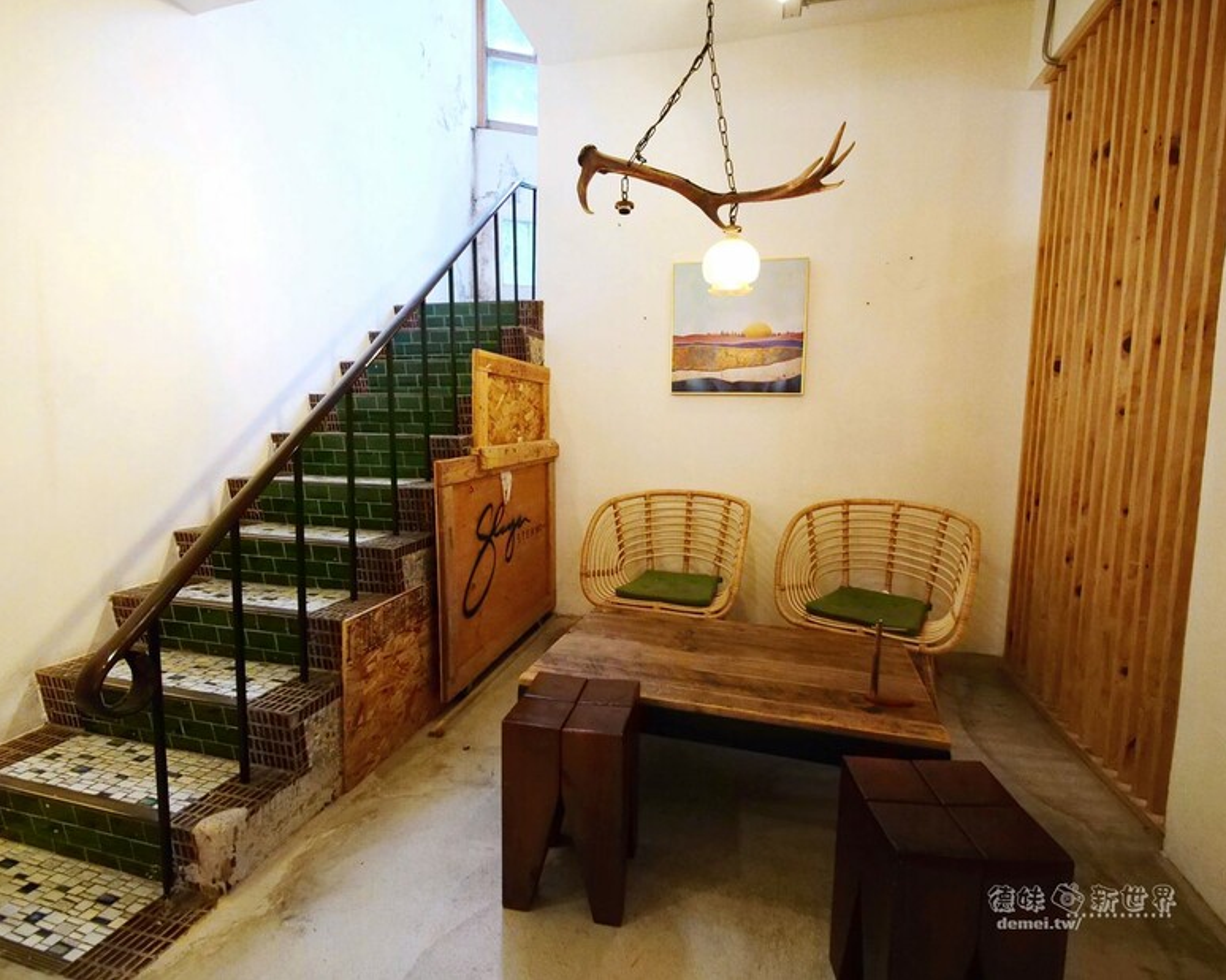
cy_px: 477
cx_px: 584
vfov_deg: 84.0
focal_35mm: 15
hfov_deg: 96.7
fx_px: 544
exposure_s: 1/60
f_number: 4
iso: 3200
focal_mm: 7
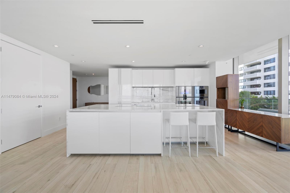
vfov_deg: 81.2
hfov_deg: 104.3
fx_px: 113
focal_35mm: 14
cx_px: 145
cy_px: 96
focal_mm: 14
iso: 100
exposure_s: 1/4
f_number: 9
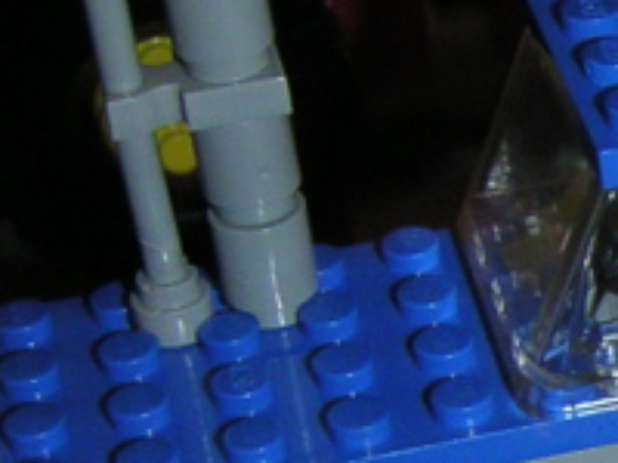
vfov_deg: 9.5
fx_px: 2714
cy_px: 691
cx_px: 1020
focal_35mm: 152
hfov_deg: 12.2
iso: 160
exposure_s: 1/45
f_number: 6.7
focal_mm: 6
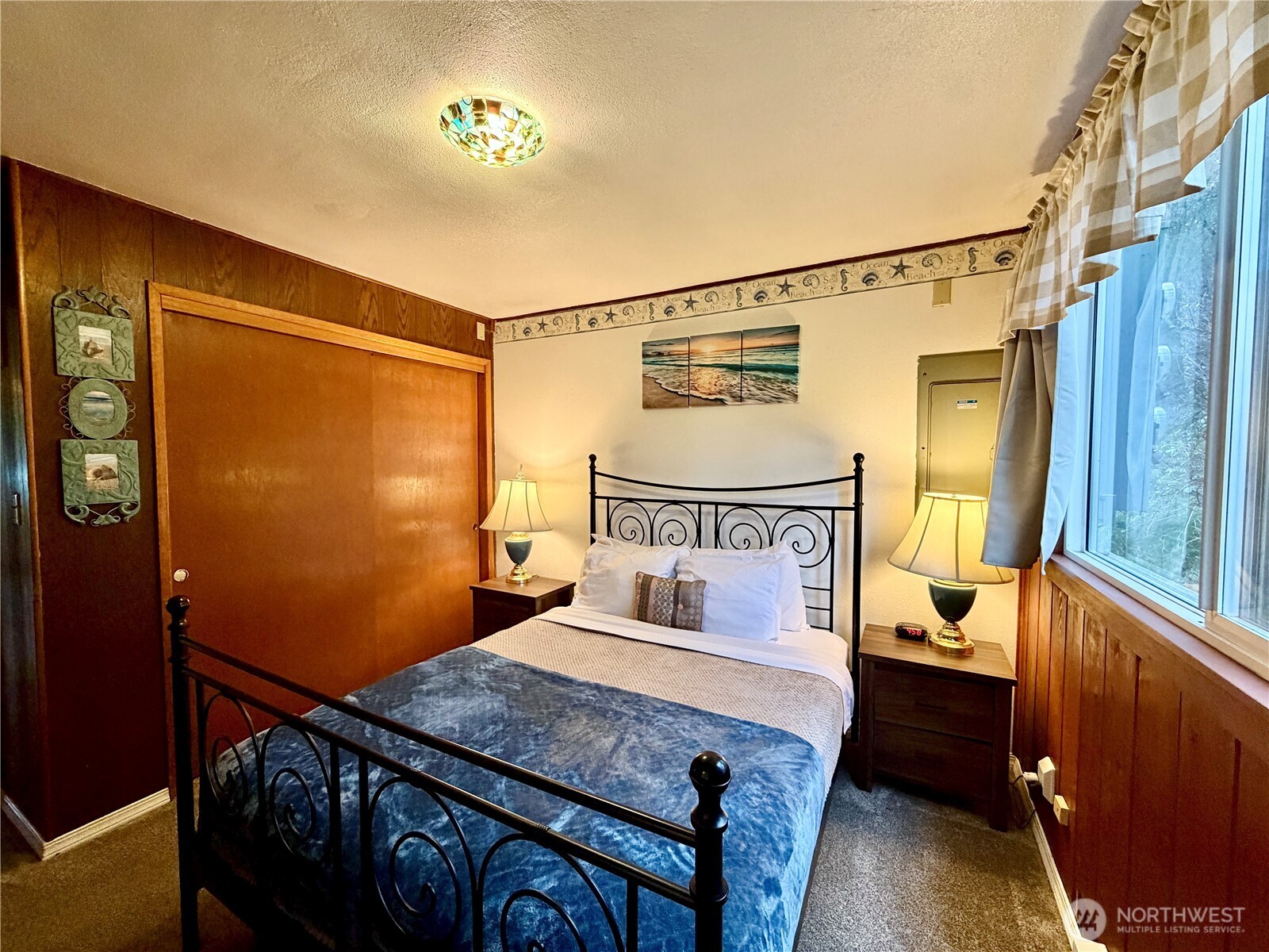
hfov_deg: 102.1
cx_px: 634
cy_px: 476
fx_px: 513
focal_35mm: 14
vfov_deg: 85.7
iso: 320
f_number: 2.2
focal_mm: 2.22
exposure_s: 1/60
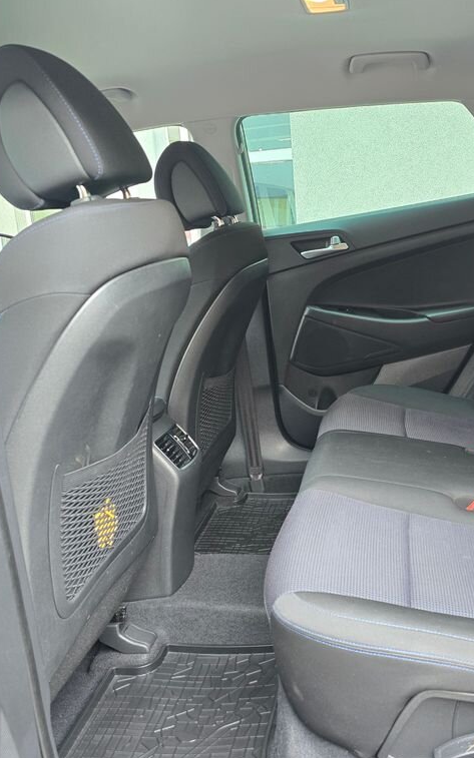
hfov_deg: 37.4
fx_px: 682
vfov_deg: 58.1
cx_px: 355
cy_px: 377
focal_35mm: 33
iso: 200
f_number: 1.7
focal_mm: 6.3
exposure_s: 1/100
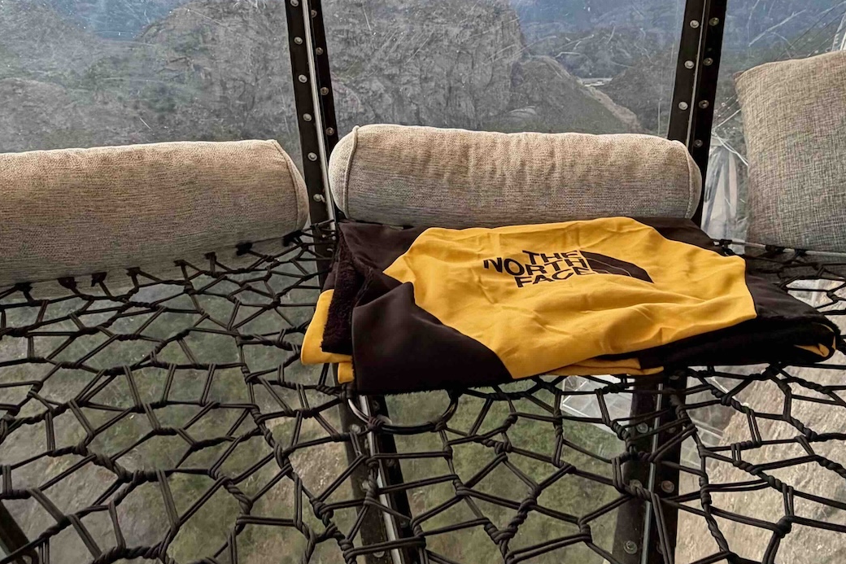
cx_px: 396
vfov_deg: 46.3
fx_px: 658
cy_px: 243
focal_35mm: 28
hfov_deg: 65.4
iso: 160
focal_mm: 2.22
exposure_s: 1/121
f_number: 2.2
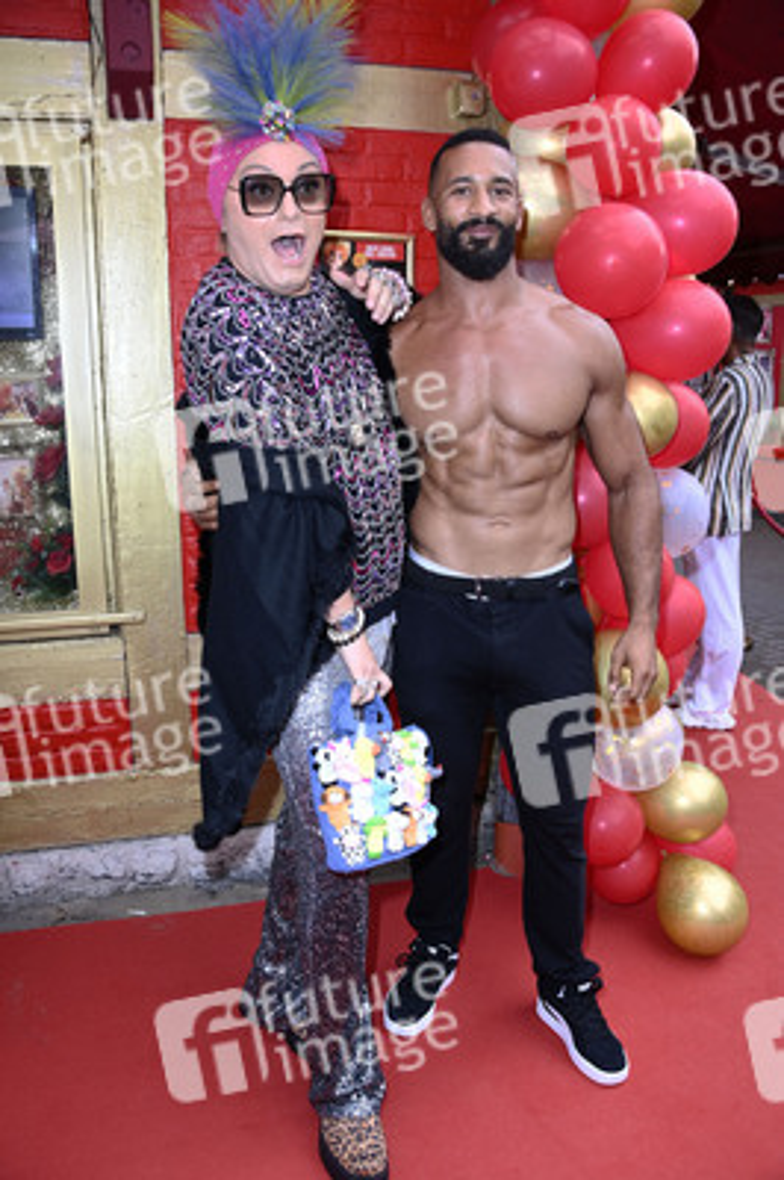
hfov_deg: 46.3
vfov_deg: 65.5
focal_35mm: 28
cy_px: 590
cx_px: 392
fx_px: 916
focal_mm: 28
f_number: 5.6
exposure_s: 1/250
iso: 1600
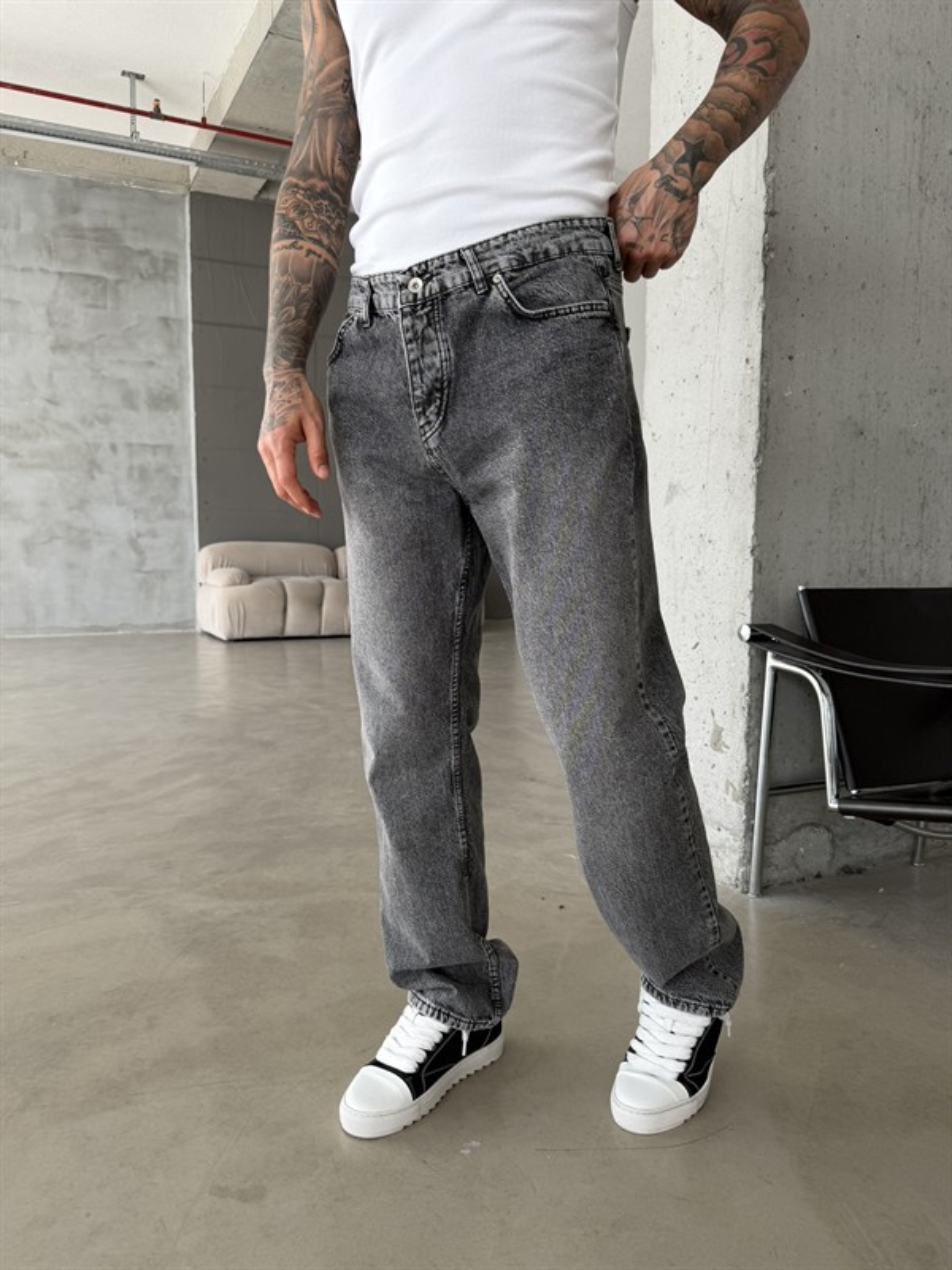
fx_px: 880
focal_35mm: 24
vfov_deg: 71.6
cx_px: 476
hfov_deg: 56.8
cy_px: 635
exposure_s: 1/266
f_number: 1.78
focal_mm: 6.76
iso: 64
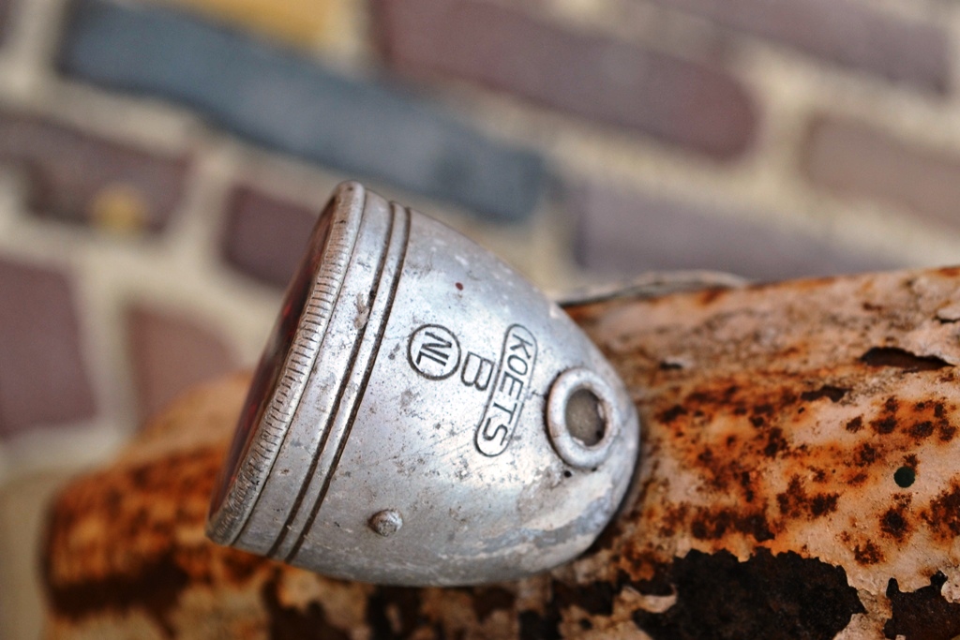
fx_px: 2000
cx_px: 480
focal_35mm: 75
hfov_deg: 27.0
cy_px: 320
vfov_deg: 18.2
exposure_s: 1/125
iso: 360
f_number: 8
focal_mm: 50
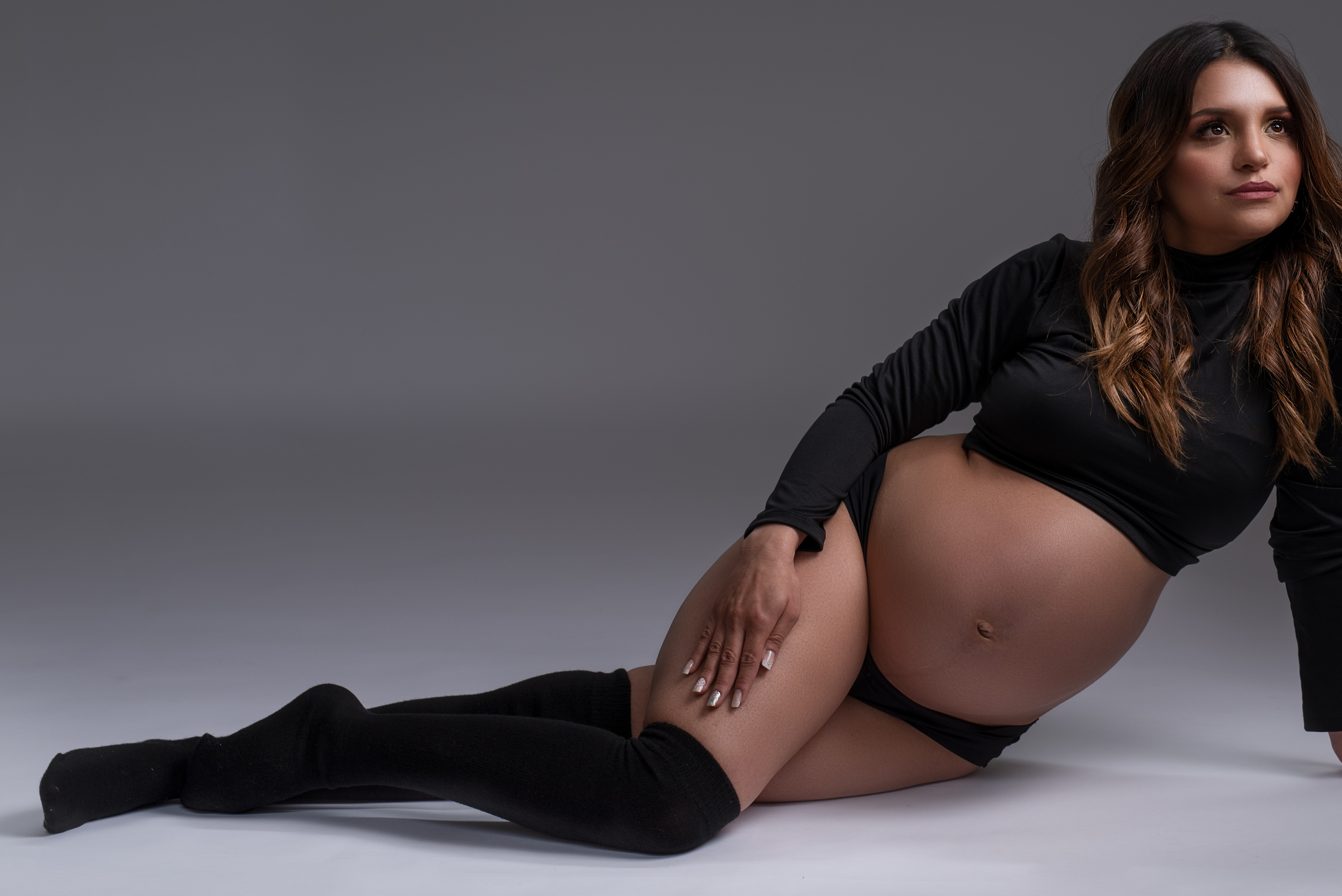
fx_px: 2685
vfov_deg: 18.9
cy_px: 400
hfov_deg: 28.0
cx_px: 823
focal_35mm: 72
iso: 160
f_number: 4.5
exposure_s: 1/200
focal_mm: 50
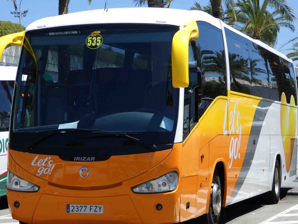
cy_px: 133
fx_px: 869
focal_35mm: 101
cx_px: 143
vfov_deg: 14.6
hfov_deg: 19.4
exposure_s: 1/320
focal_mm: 13.2
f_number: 4.6
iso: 80
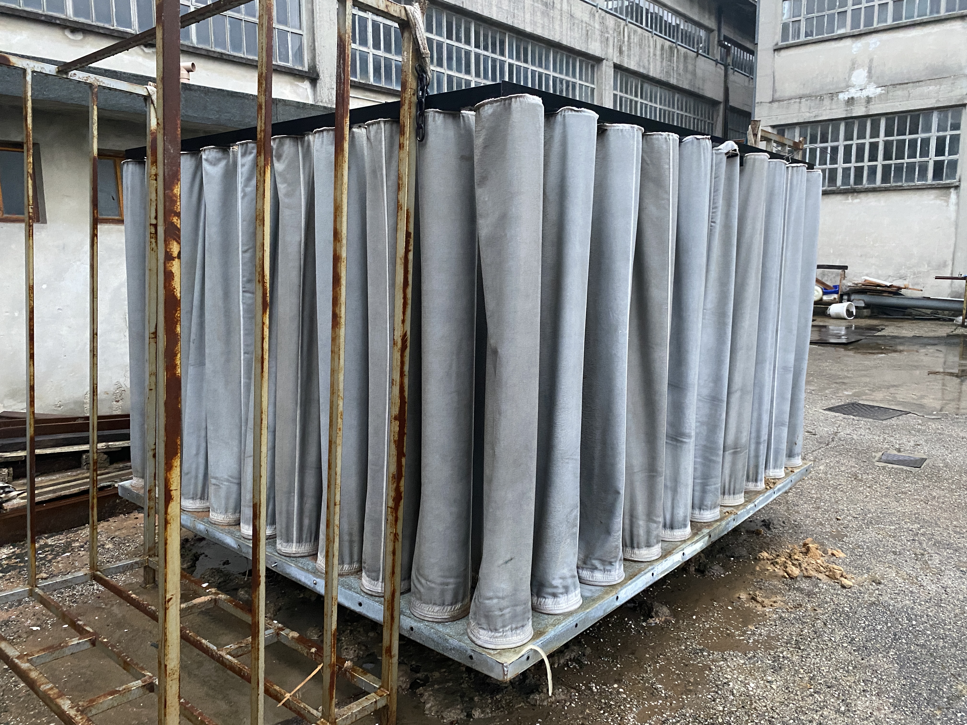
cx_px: 484
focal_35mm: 26
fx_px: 726
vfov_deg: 53.1
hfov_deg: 67.3
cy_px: 362
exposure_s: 1/40
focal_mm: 4.25
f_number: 1.8
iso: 500
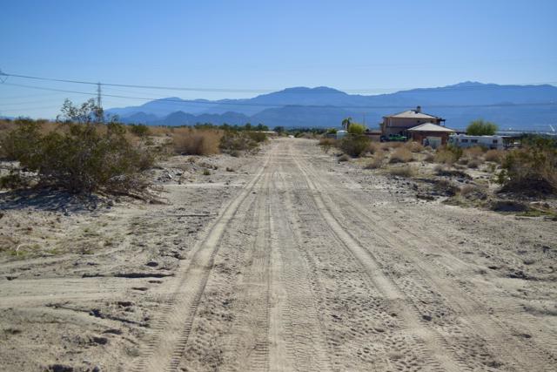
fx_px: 650
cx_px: 278
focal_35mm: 42
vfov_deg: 31.9
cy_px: 186
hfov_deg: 46.4
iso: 200
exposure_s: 1/3200
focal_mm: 28
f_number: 4.2
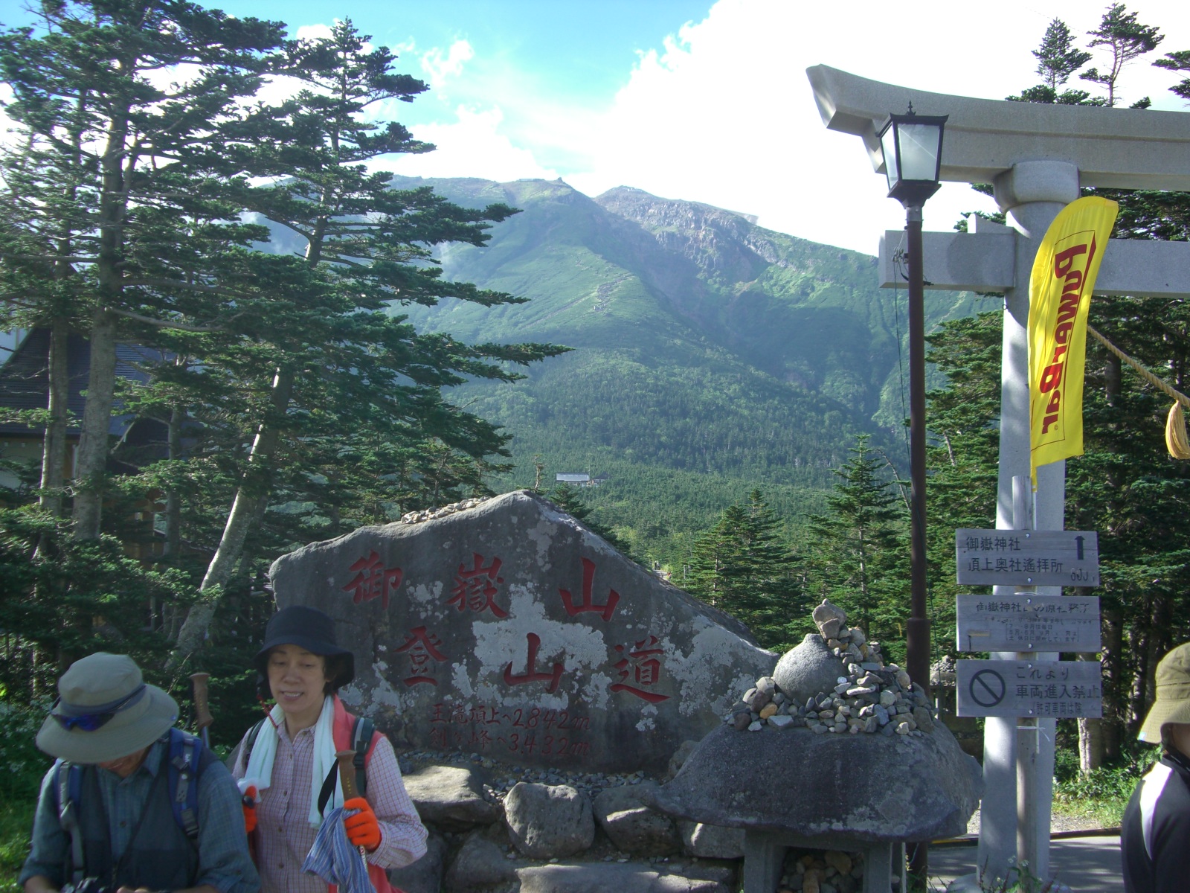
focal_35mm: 38
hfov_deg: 49.0
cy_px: 446
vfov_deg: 37.7
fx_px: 1306
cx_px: 595
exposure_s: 1/400
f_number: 2.8
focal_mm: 7.9
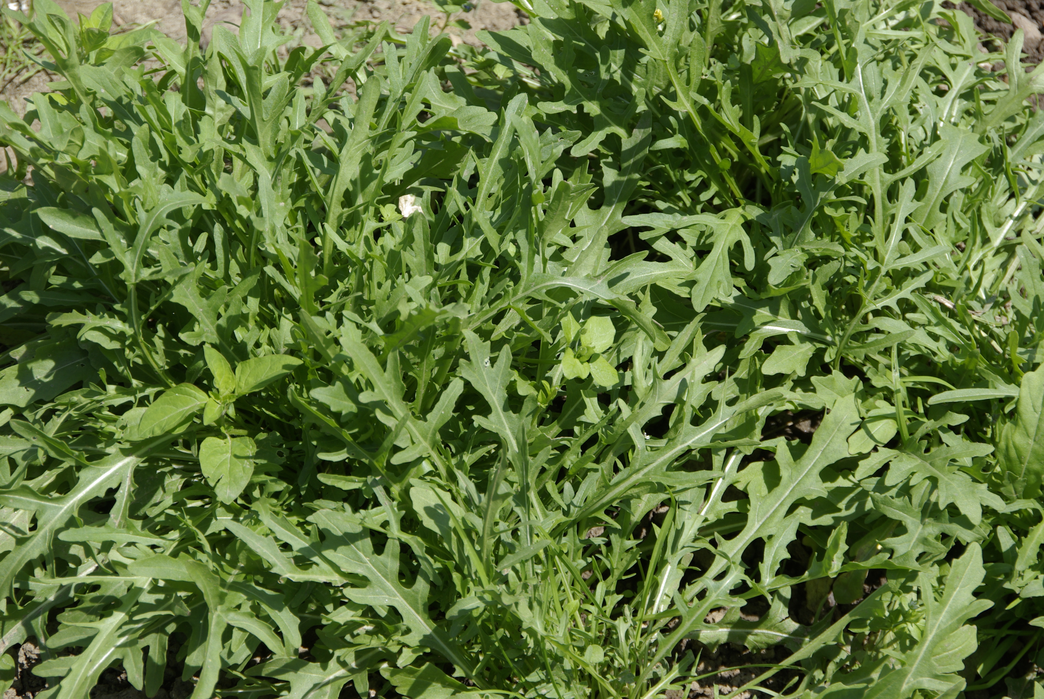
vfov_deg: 9.7
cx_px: 522
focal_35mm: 142
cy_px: 350
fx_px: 4137
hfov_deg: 14.4
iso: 100
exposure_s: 1/200
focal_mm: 95
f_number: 8
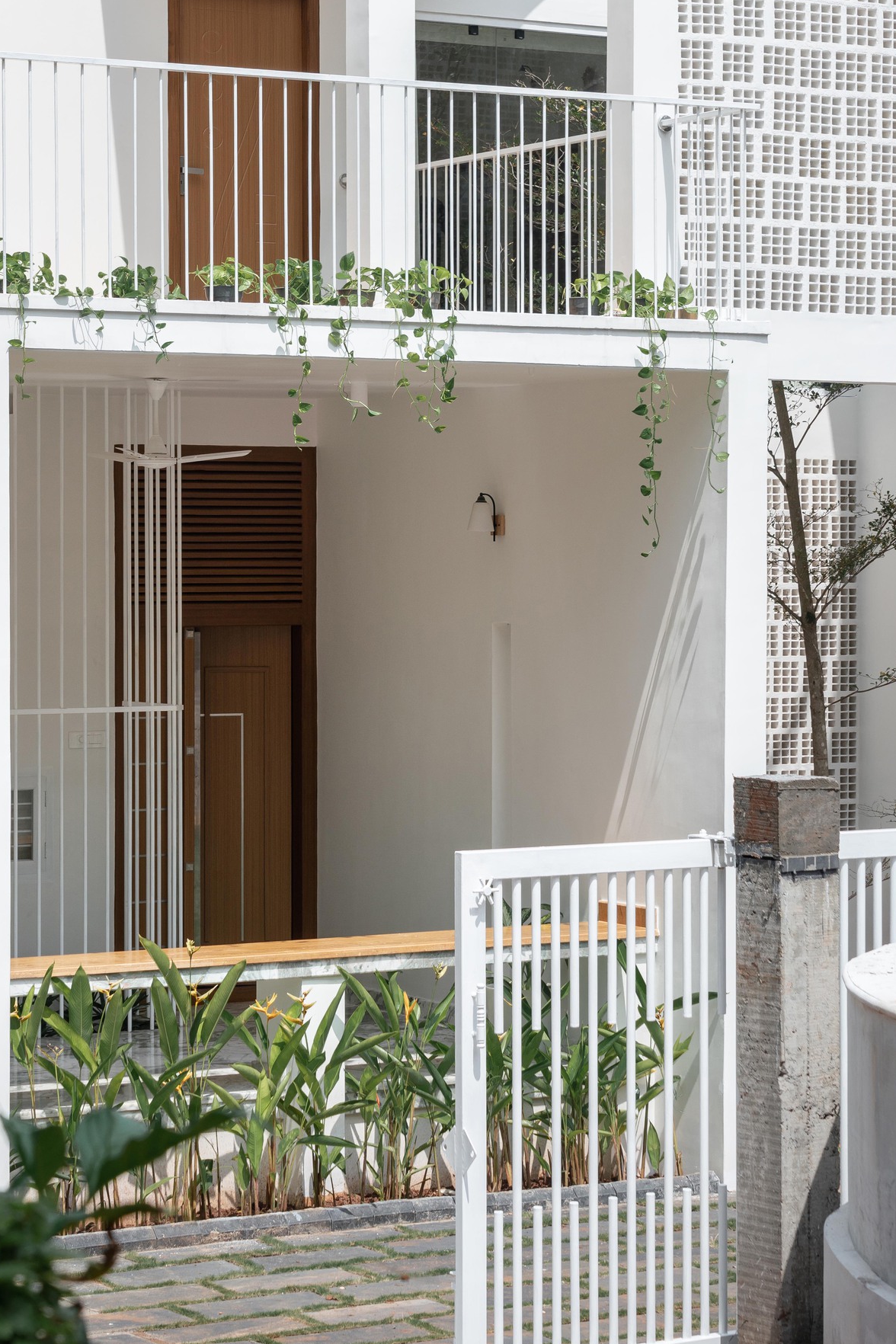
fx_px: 3173
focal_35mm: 85
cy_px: 297
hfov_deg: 16.1
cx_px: 364
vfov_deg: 23.6
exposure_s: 1/250
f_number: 8
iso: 100
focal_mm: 50
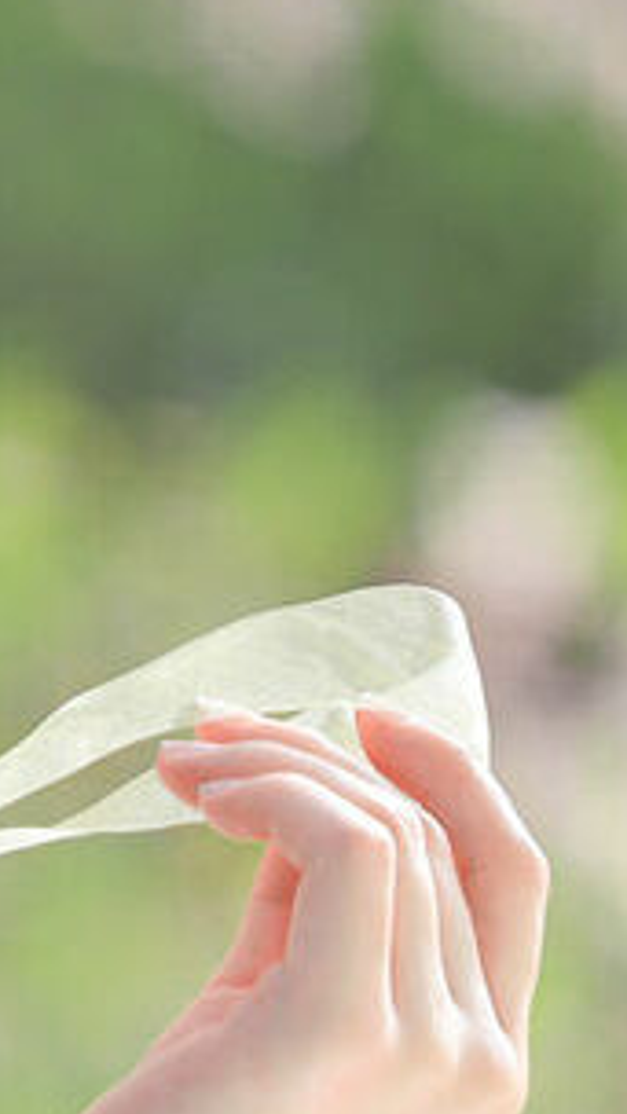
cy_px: 645
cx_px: -1137
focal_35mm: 589
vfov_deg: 3.7
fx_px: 17409
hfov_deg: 2.0
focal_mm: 163
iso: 200
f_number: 2.8
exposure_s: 1/400
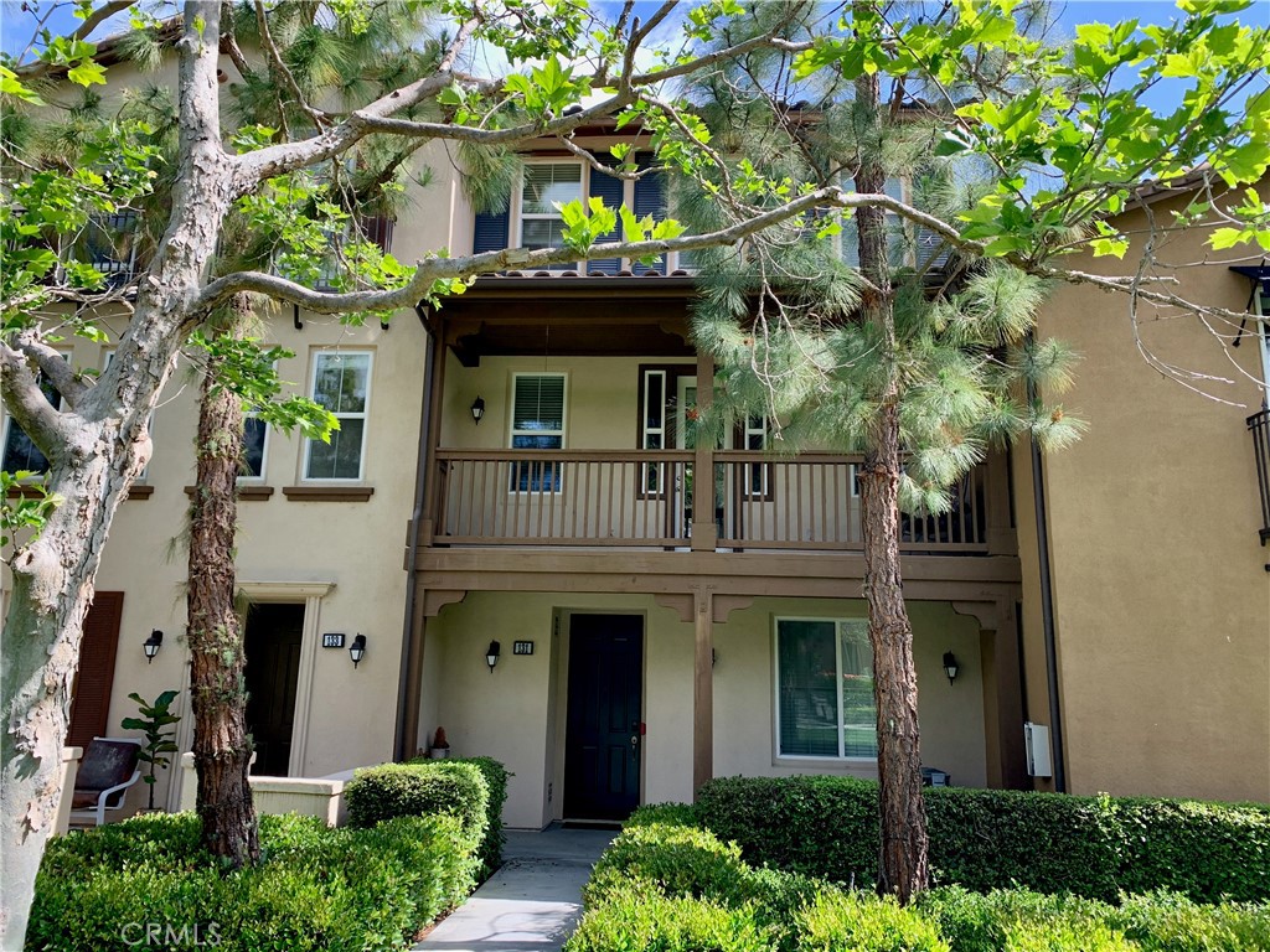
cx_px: 635
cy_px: 476
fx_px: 954
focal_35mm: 26
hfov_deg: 67.3
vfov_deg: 53.1
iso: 25
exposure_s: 1/400
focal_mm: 4.25
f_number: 1.8
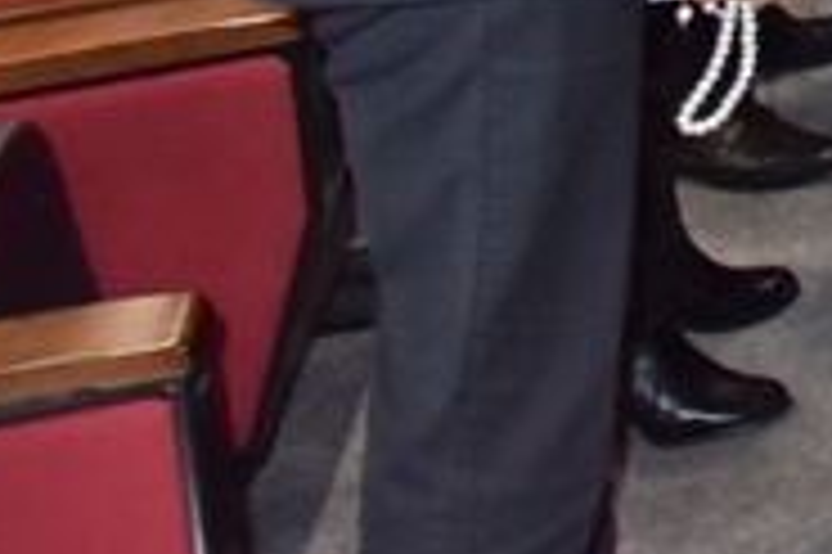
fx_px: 3071
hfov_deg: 12.4
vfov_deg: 8.9
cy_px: -935
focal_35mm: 133
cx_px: 1952
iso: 2500
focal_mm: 24
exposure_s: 1/200
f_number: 6.3
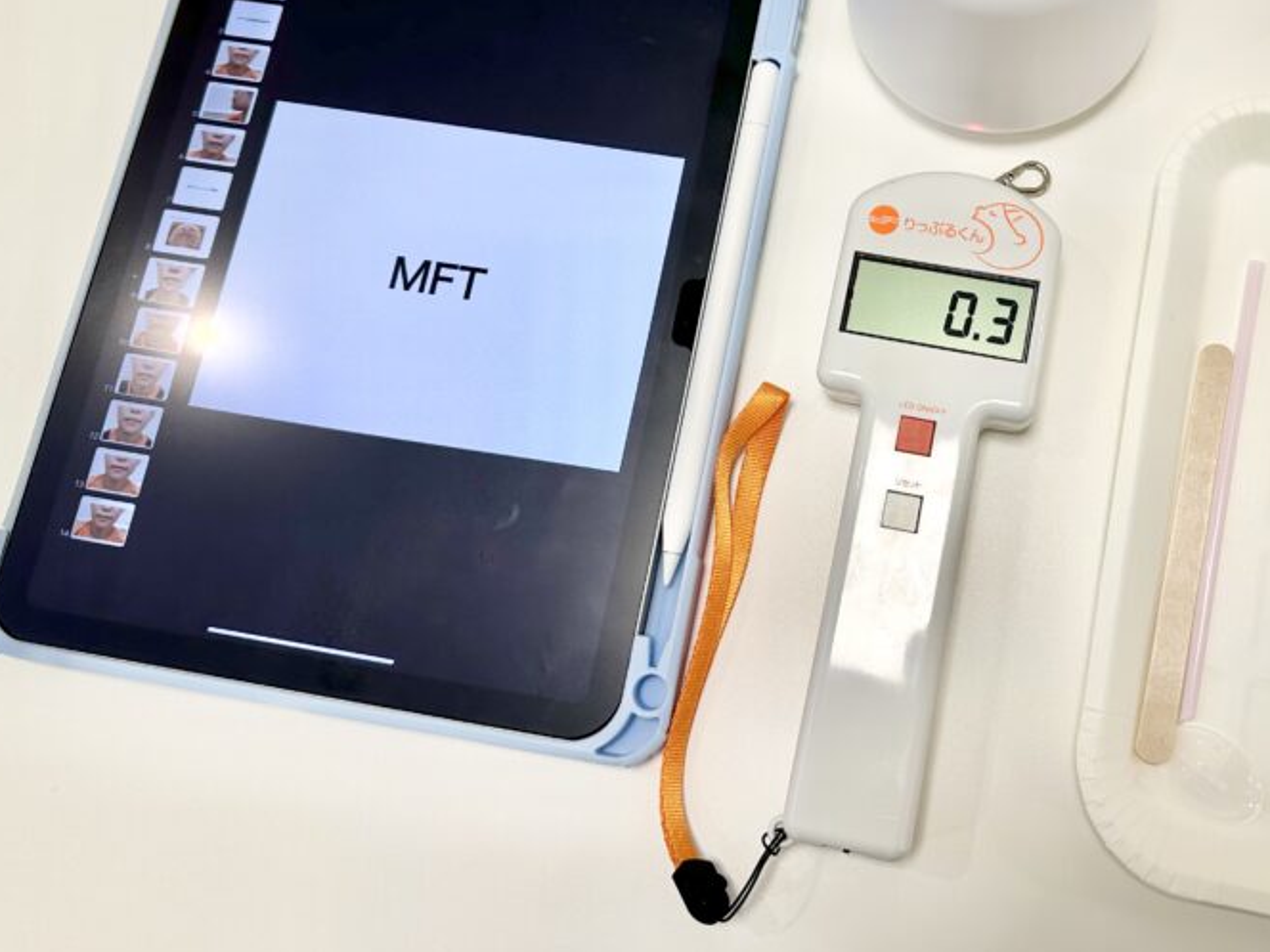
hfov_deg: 49.2
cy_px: 229
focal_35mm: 37
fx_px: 1357
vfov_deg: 37.6
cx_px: 861
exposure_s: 1/247
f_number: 1.78
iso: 80
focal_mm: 6.86
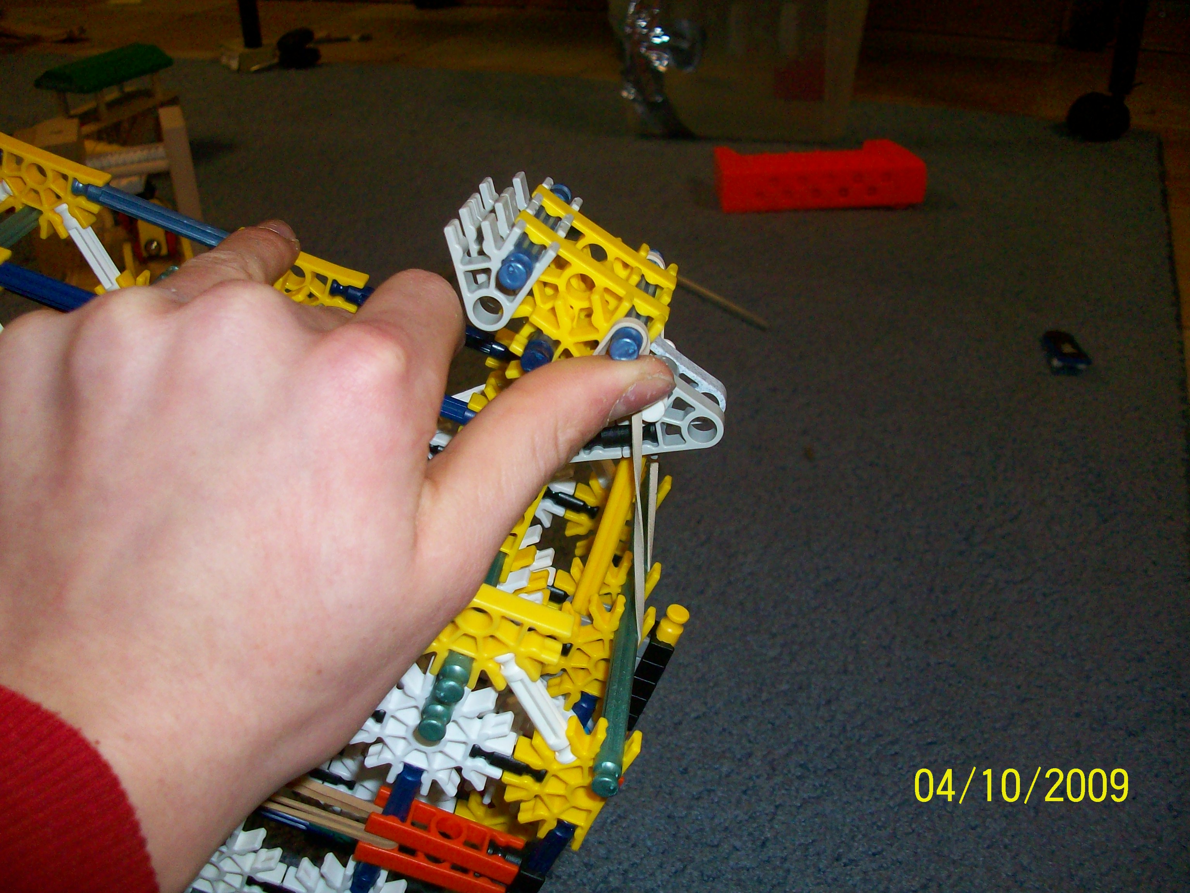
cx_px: 595
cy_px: 446
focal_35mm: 34
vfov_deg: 41.8
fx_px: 1169
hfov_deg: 54.0
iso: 160
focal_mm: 5.7
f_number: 2.8
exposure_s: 1/60
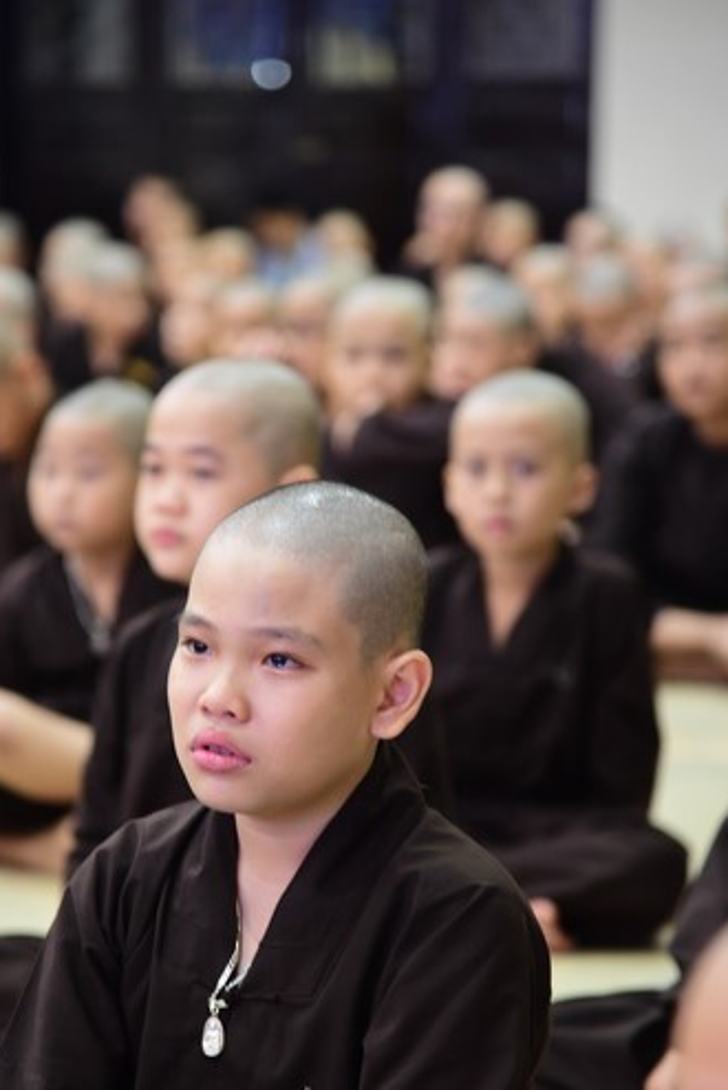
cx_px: 260
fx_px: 4786
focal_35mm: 158
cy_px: 660
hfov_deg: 8.7
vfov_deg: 13.0
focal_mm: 120
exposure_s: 1/30
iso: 2500
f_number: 4
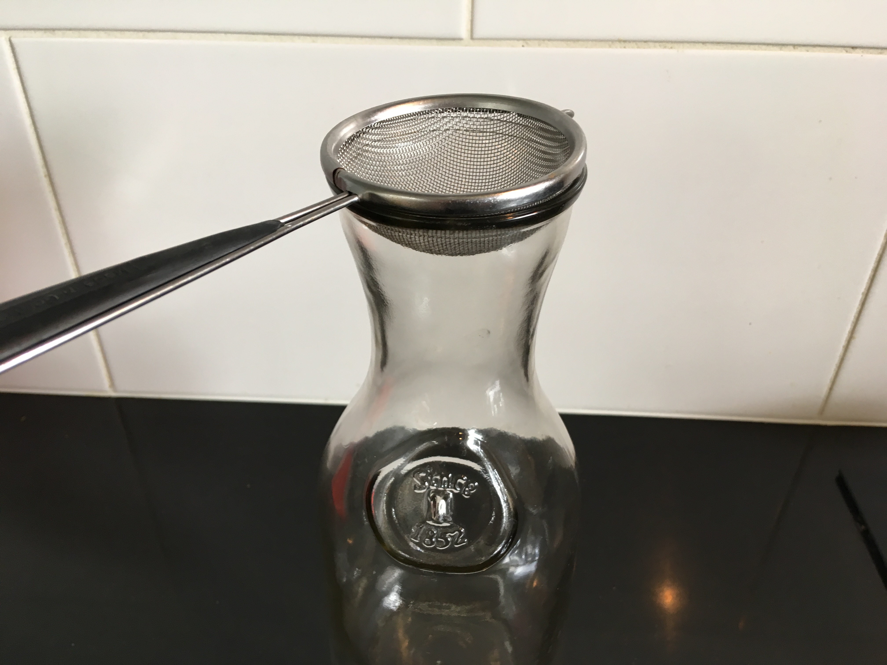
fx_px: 743
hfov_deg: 61.7
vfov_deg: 48.2
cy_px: 332
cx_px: 444
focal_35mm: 29
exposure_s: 1/33
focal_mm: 4.15
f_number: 2.2
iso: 64
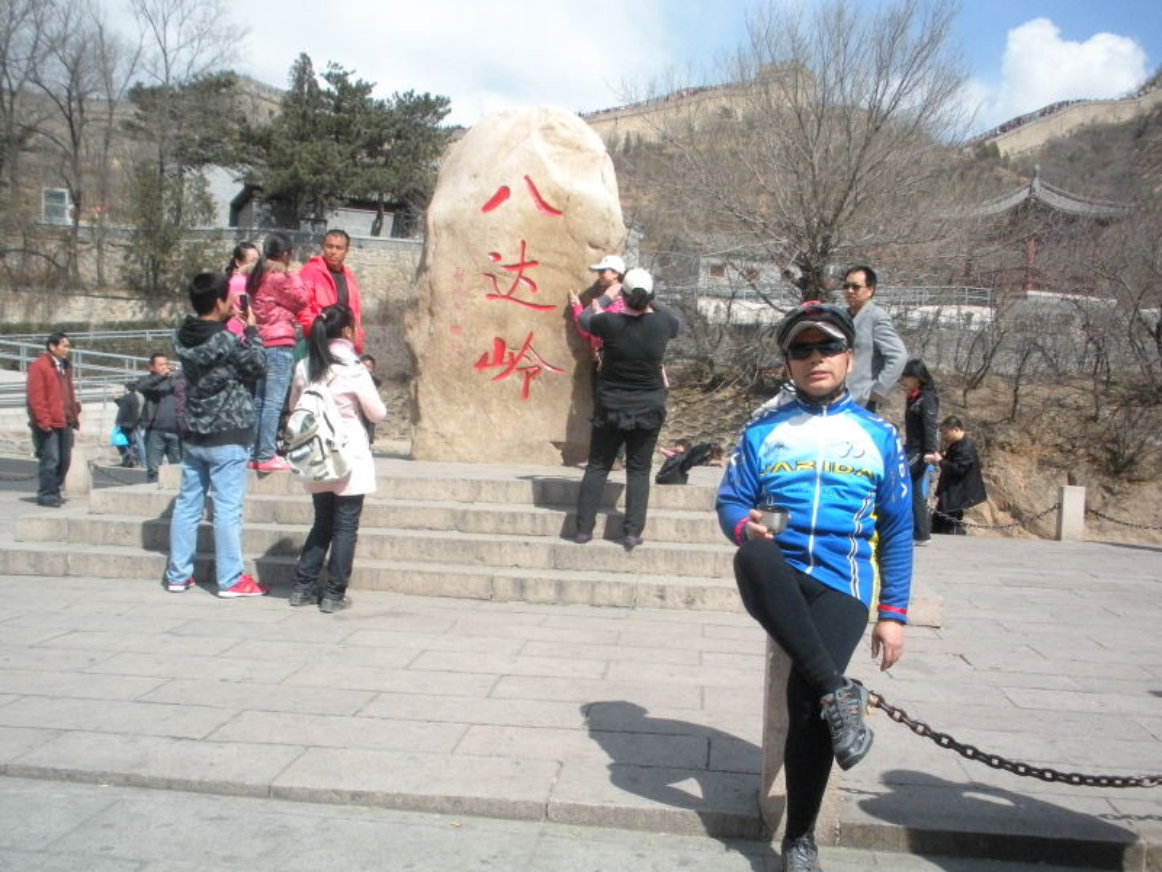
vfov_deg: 40.7
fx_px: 1175
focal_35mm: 35
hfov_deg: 52.6
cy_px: 436
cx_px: 581
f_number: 5.6
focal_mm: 6.3
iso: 400
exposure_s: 1/1500
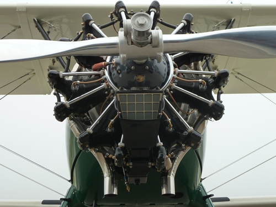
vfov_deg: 24.8
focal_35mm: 59
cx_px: 138
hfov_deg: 32.7
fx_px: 470
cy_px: 104
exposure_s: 1/40
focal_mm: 9.7
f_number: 3.9
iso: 160
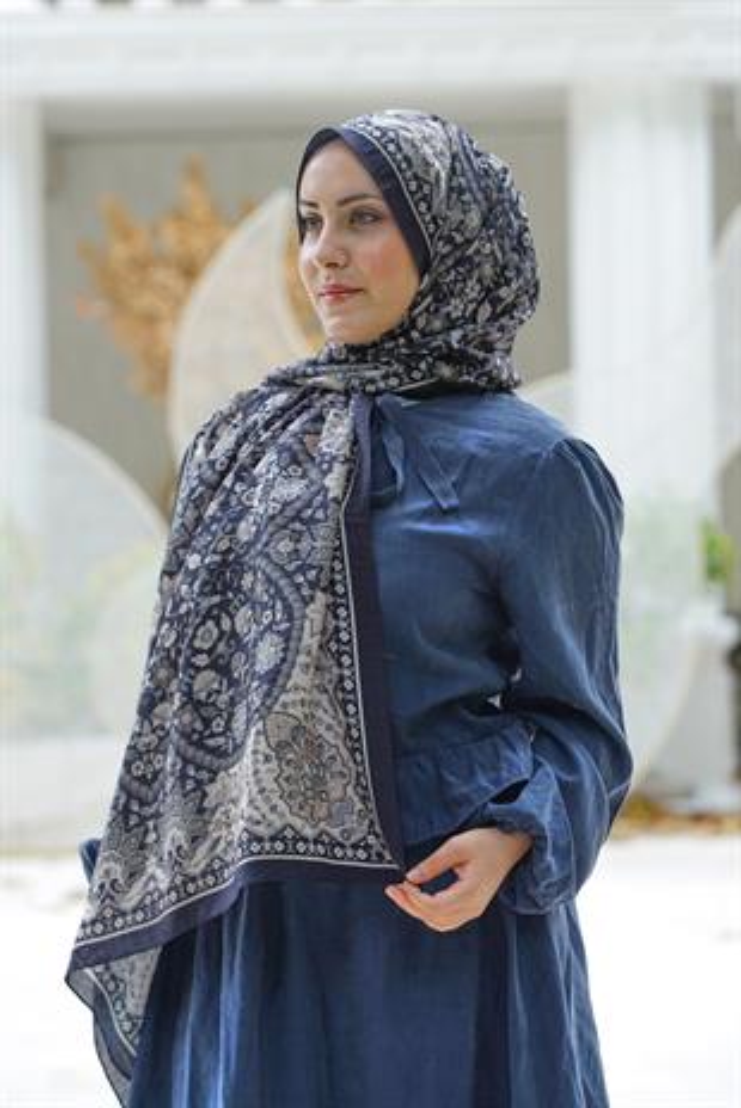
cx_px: 370
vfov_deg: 16.4
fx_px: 3853
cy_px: 554
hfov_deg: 11.0
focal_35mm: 125
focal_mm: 125
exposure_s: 1/100
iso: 200
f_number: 5.6
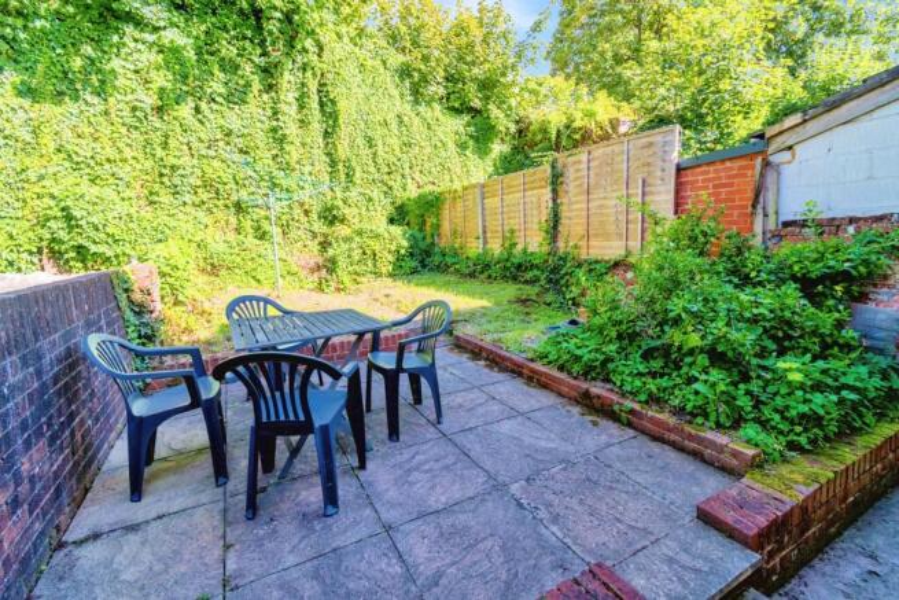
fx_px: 375
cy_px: 300
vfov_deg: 77.4
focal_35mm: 15
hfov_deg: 100.4
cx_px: 450
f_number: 8
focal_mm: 10
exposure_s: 1/200
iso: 320
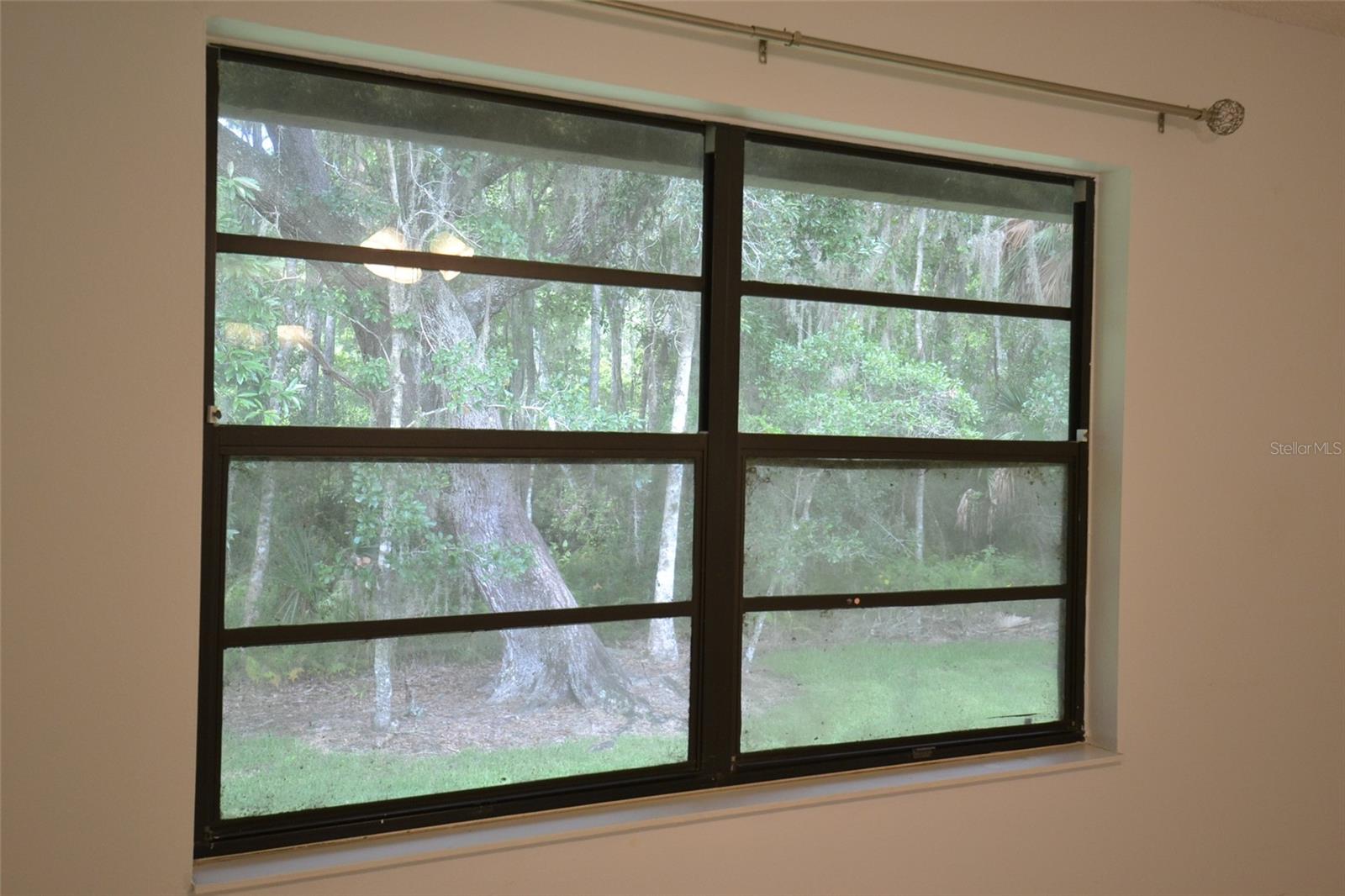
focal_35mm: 33
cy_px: 448
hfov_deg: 57.2
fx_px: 1233
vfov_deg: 40.0
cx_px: 672
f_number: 4.5
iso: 720
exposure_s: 1/60
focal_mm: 22
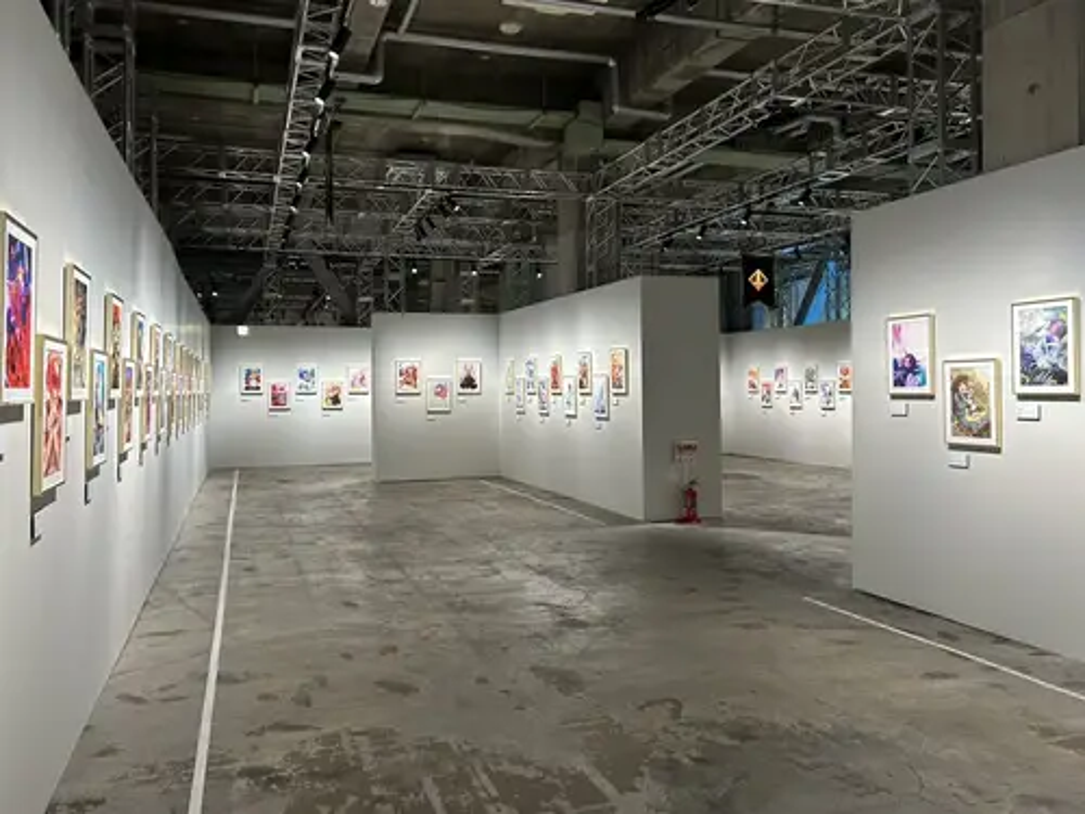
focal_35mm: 26
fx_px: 815
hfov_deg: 67.3
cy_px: 407
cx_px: 542
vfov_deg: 53.1
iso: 200
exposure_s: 1/50
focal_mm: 5.7
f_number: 1.5
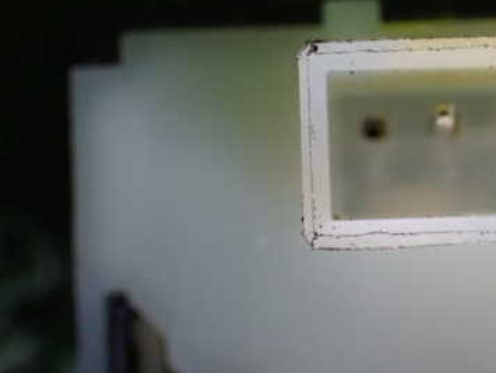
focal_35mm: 130
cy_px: 179
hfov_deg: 15.0
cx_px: 418
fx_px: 1865
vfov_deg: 11.4
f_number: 4.1
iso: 1250
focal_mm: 13.65
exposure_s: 1/80
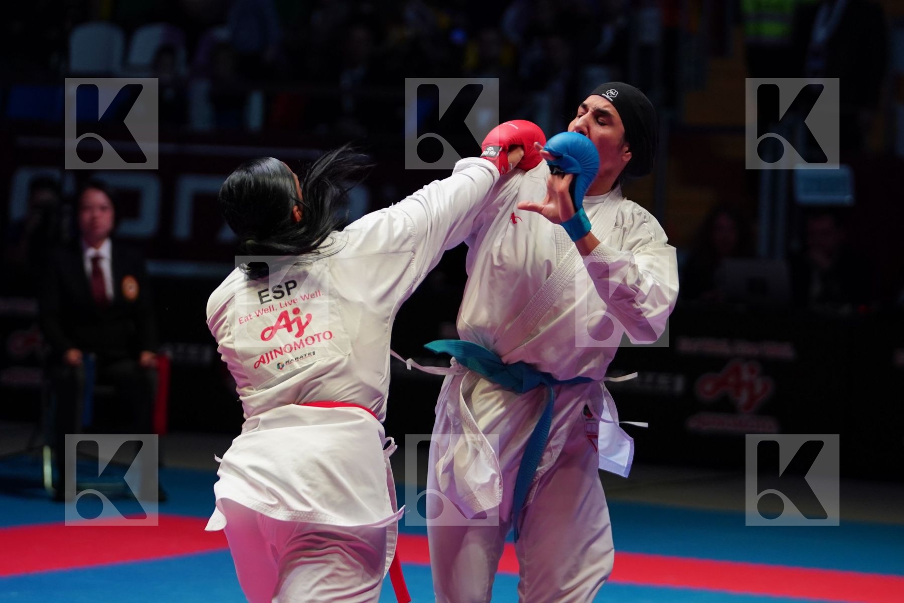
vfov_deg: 7.2
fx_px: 4771
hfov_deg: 10.8
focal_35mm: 190
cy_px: 302
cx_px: 452
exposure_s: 1/1000
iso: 1250
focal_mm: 127
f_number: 2.8
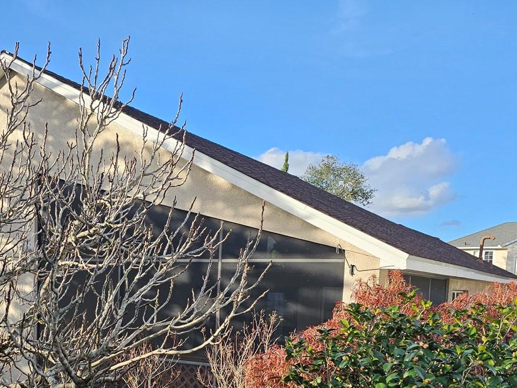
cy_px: 335
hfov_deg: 43.7
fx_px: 627
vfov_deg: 32.9
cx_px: 146
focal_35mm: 42
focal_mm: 6.3
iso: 10
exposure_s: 1/289
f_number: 1.7
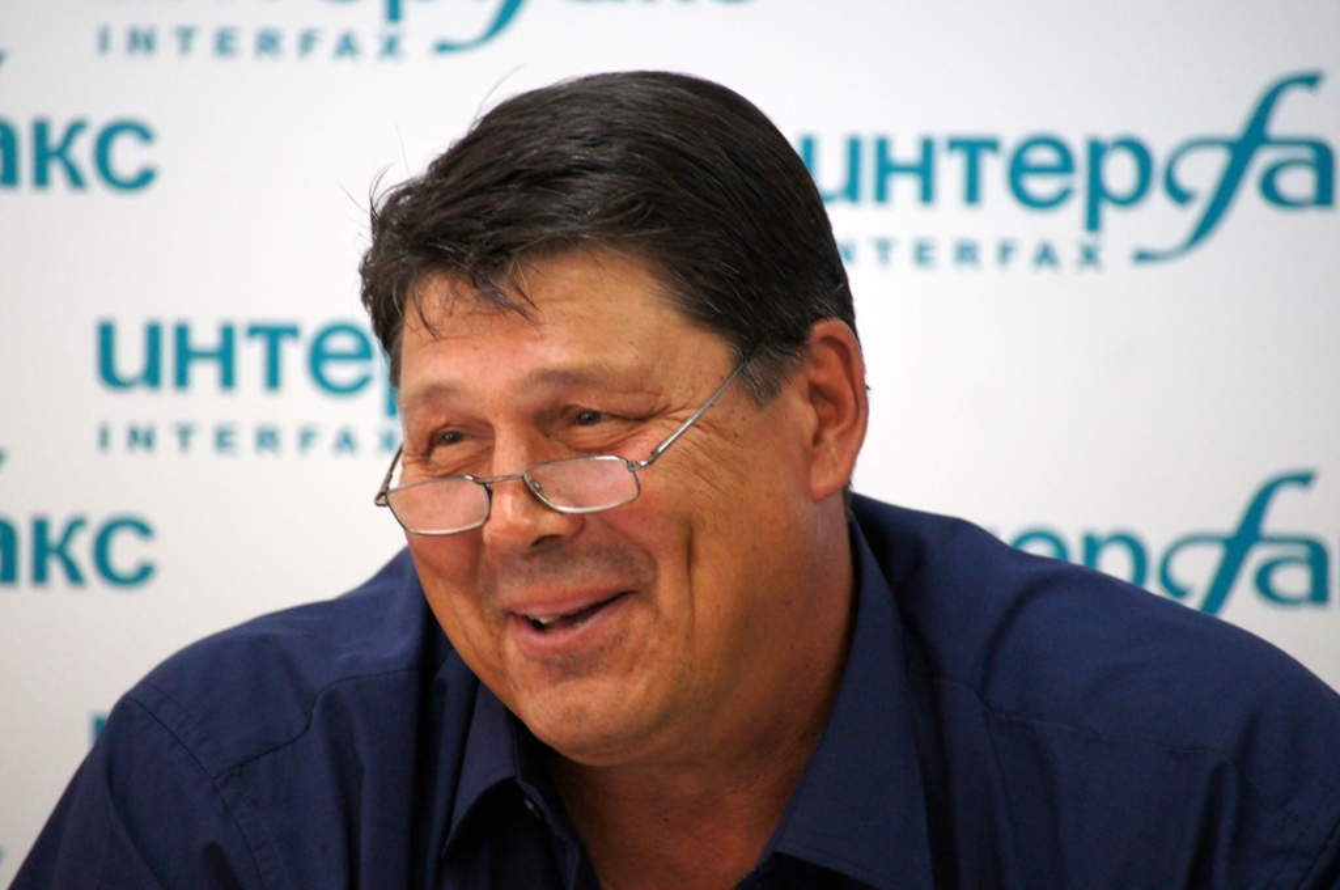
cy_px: 445
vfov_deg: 3.7
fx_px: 13940
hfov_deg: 5.5
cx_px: 670
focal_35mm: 375
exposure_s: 1/80
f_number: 5.6
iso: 1600
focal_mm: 250
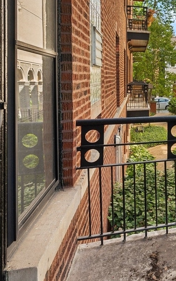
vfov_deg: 50.0
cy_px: 80
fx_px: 291
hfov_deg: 26.1
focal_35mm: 38
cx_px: 254
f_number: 9
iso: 100
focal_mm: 14
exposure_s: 1/20
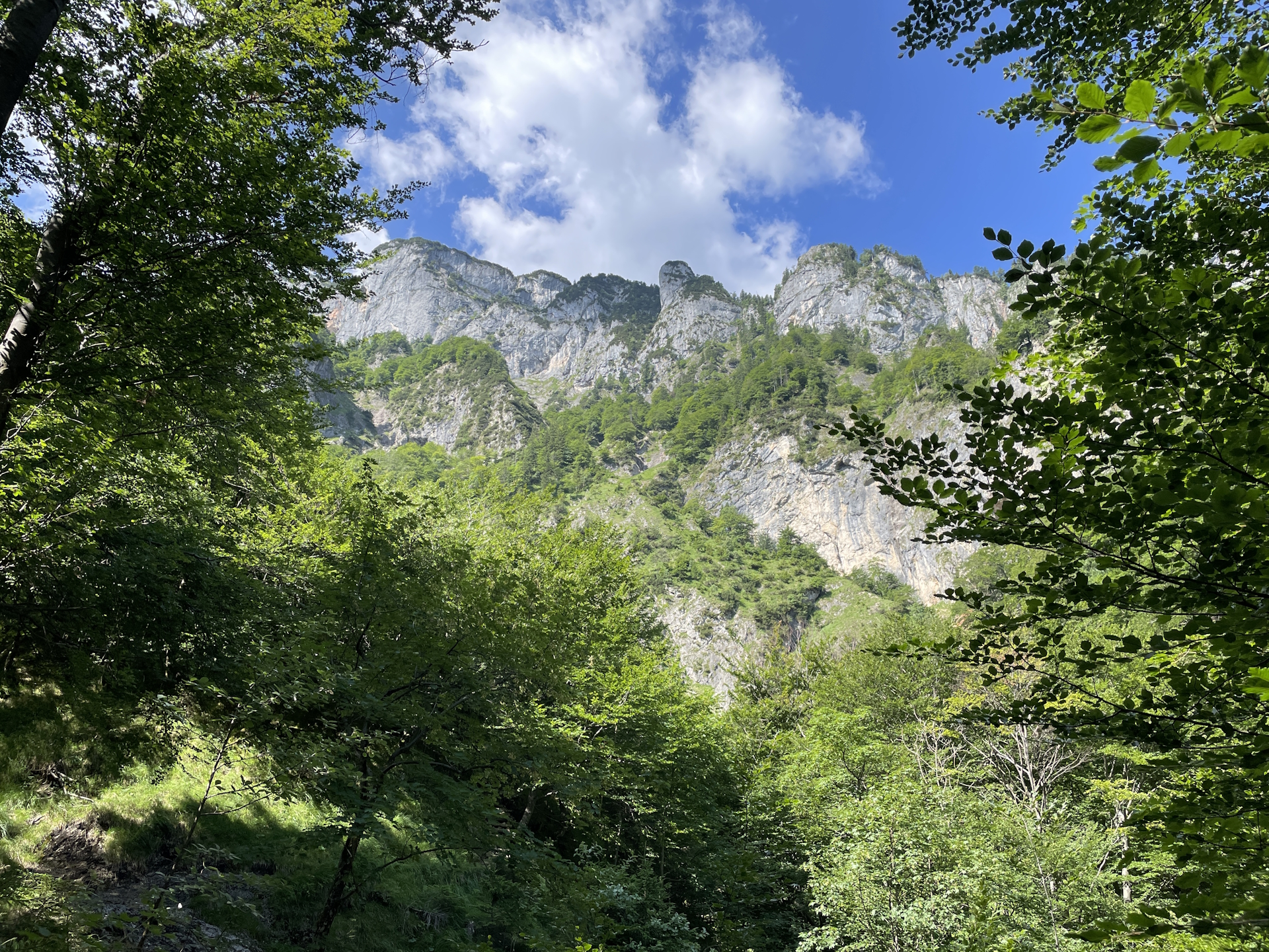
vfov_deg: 53.1
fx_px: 953
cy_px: 476
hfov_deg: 67.3
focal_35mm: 26
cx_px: 634
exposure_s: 1/1366
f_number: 1.6
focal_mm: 4.2
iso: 32
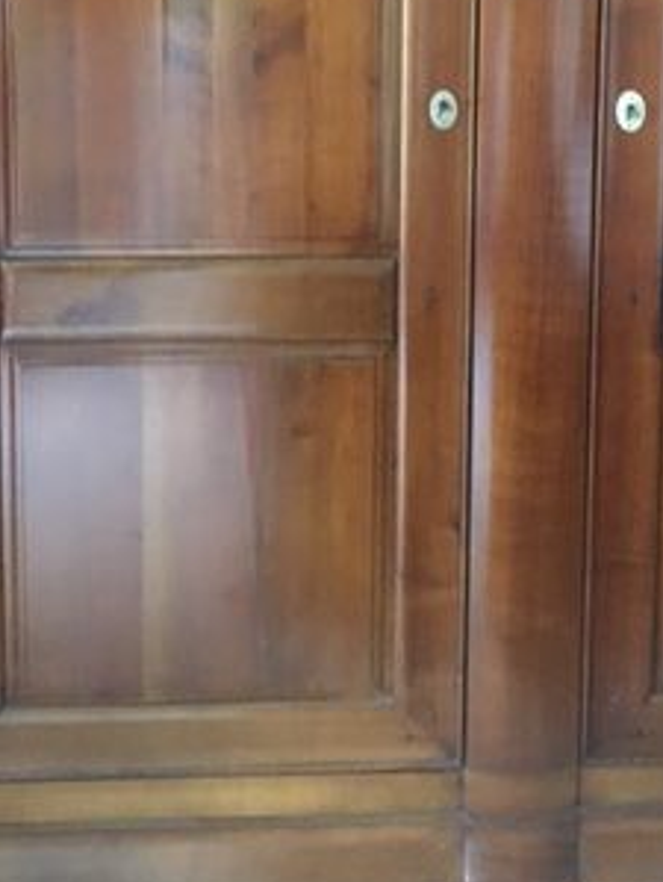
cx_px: 516
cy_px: 50
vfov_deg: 29.6
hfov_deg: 23.4
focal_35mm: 62
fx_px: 1580
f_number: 2.2
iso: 400
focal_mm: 4.15
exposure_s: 1/17
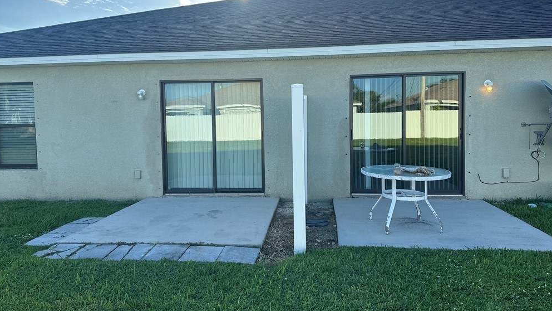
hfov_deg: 69.9
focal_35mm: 27
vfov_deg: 42.8
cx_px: 279
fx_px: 395
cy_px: 132
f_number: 1.78
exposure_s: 1/1949
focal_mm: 6.86
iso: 80
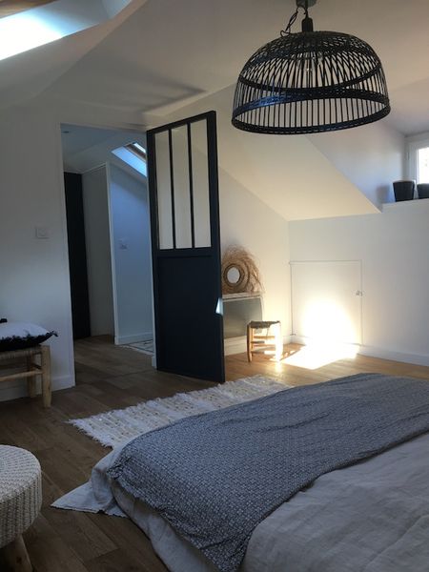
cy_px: 286
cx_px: 214
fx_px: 479
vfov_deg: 61.7
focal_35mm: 29
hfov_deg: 48.2
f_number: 2.2
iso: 25
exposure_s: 1/33
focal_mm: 4.15
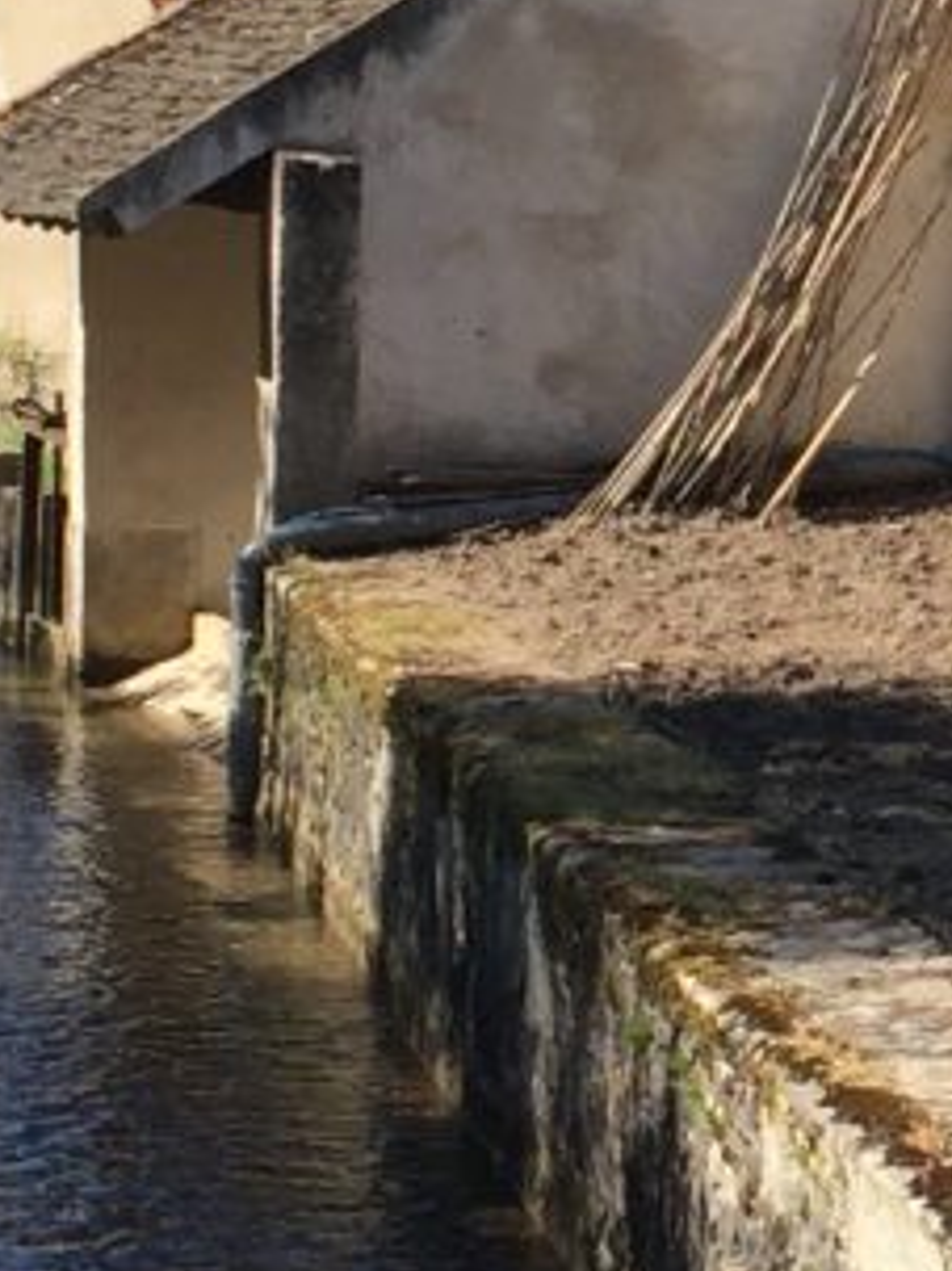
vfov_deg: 13.4
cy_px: 344
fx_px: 5394
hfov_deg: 9.9
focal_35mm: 147
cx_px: 1157
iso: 32
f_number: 2.2
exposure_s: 1/1199
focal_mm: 4.15
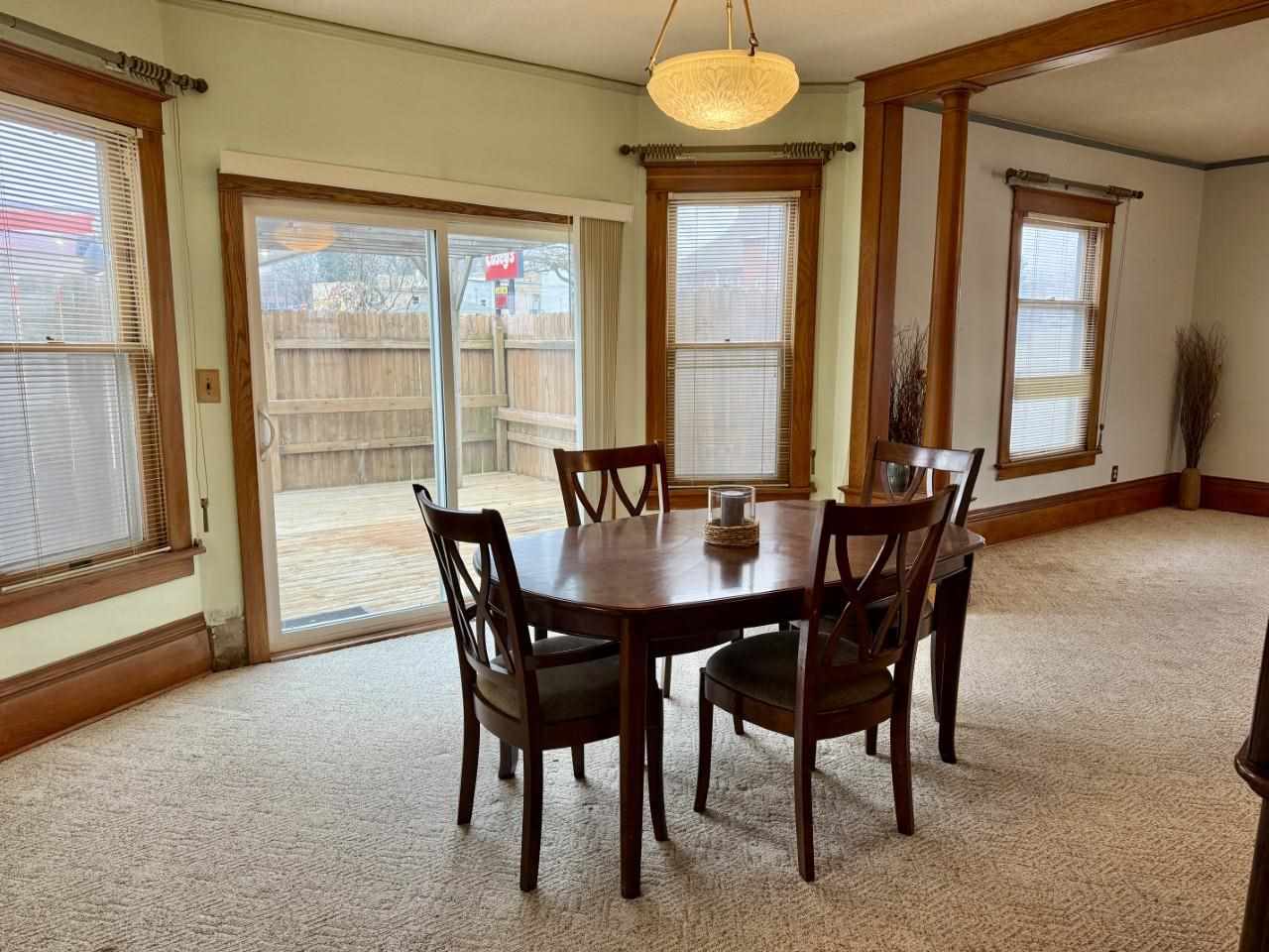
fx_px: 880
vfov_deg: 56.8
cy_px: 476
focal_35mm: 24
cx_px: 634
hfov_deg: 71.6
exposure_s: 1/120
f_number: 1.78
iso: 200
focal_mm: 6.76
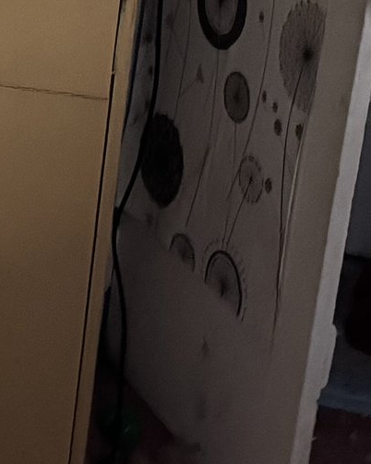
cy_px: -41
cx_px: -479
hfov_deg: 9.9
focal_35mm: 140
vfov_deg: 13.5
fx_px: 1920
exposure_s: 1/30
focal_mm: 6.76
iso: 1000
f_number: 1.78
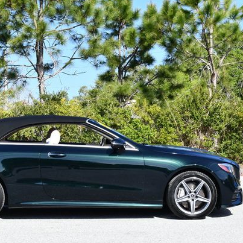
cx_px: 71
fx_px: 643
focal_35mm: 81
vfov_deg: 21.4
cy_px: 121
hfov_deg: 21.3
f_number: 8
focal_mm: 30
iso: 180
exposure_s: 1/250
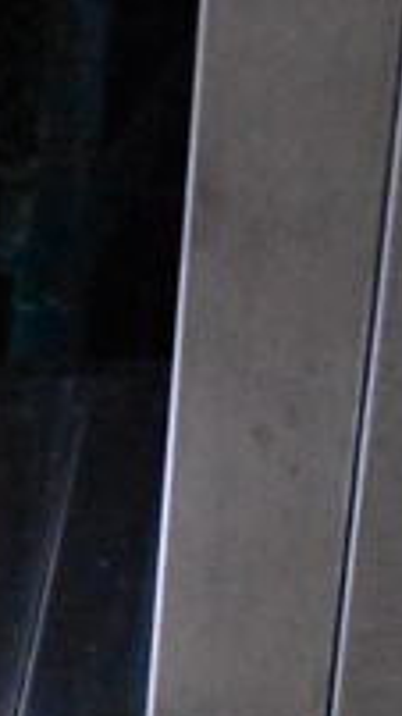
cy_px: 1423
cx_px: -612
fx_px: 2976
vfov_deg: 12.2
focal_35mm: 157
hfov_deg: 7.2
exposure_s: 1/125
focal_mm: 22
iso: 12800
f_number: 3.8
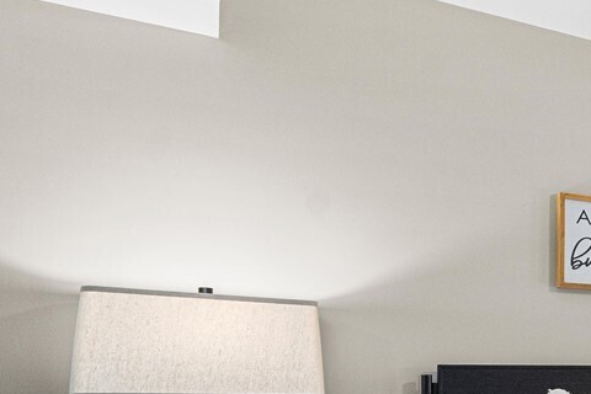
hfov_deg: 23.8
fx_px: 755
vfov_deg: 27.8
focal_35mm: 46
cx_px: 1024
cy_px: 380
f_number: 6.3
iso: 1000
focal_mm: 13
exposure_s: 1/30
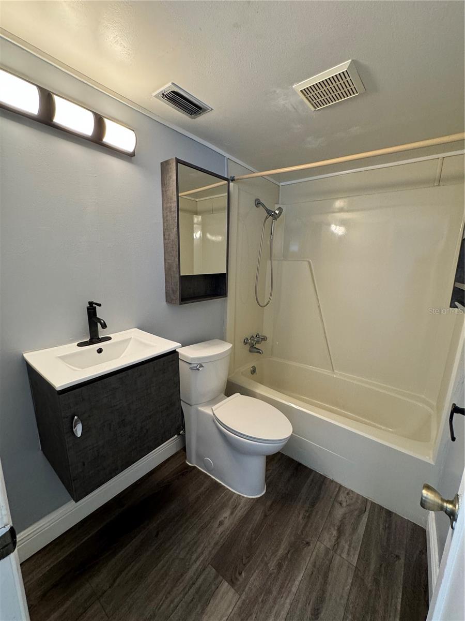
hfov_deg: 85.7
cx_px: 232
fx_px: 251
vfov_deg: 102.1
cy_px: 310
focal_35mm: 14
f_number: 2.2
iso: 250
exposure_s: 1/60
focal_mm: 2.22
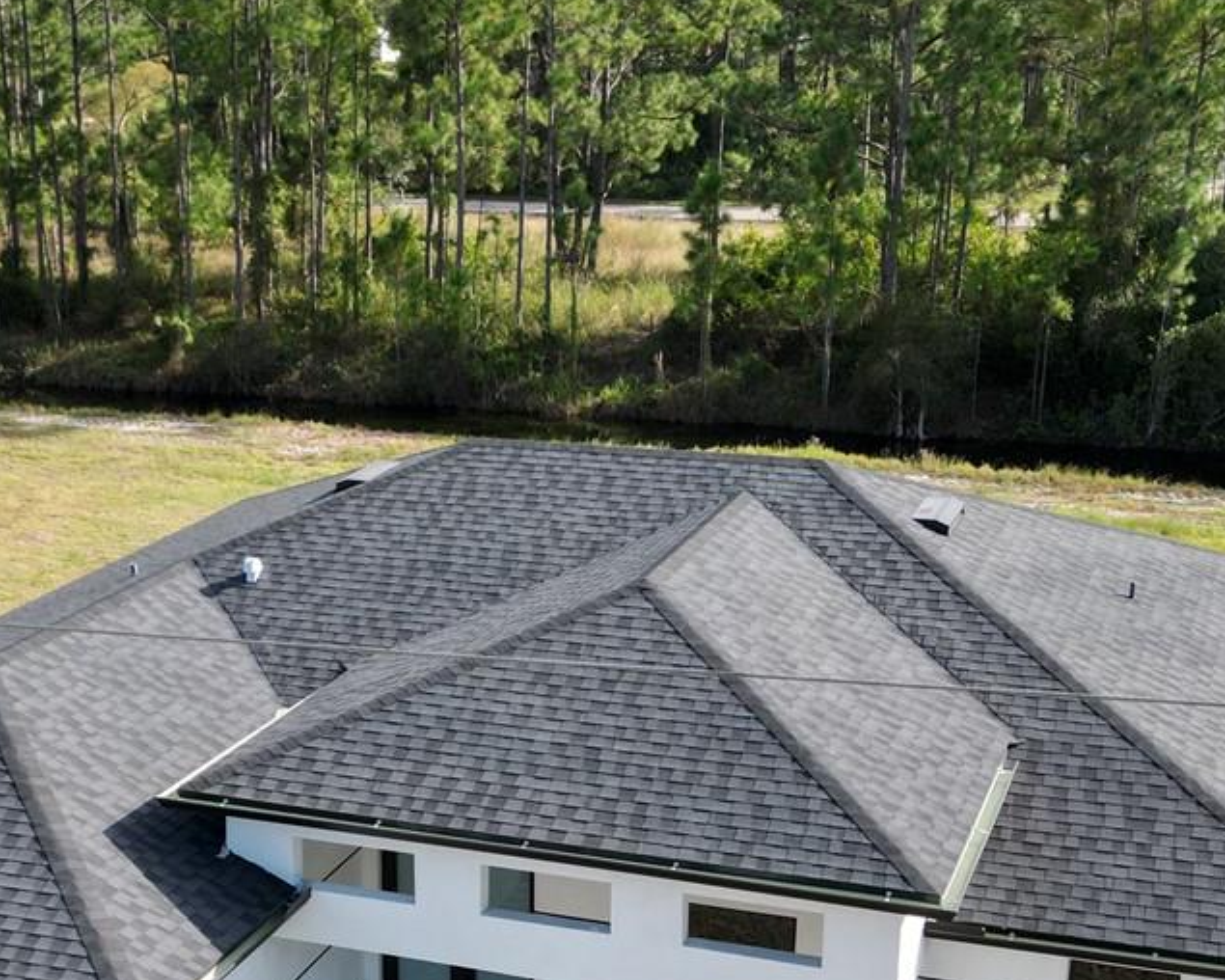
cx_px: 457
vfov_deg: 25.6
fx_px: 2139
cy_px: 685
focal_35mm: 59
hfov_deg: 31.8
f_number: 1.7
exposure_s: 1/3000
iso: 200
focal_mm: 6.72
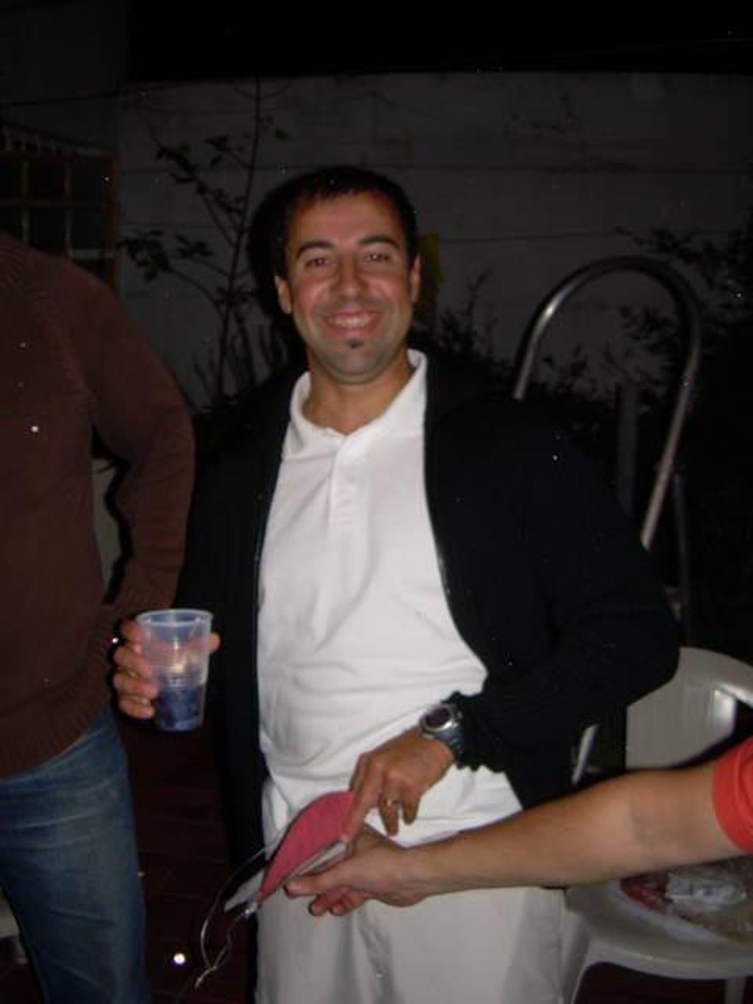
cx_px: 376
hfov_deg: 37.7
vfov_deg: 49.0
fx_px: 1102
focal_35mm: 38
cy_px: 502
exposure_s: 1/60
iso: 50
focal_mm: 6.3
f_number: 2.8
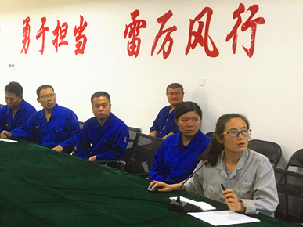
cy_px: 138
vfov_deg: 24.4
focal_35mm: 60
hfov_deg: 30.1
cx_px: 4
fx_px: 525
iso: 125
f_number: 2.2
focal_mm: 4.15
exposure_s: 1/33
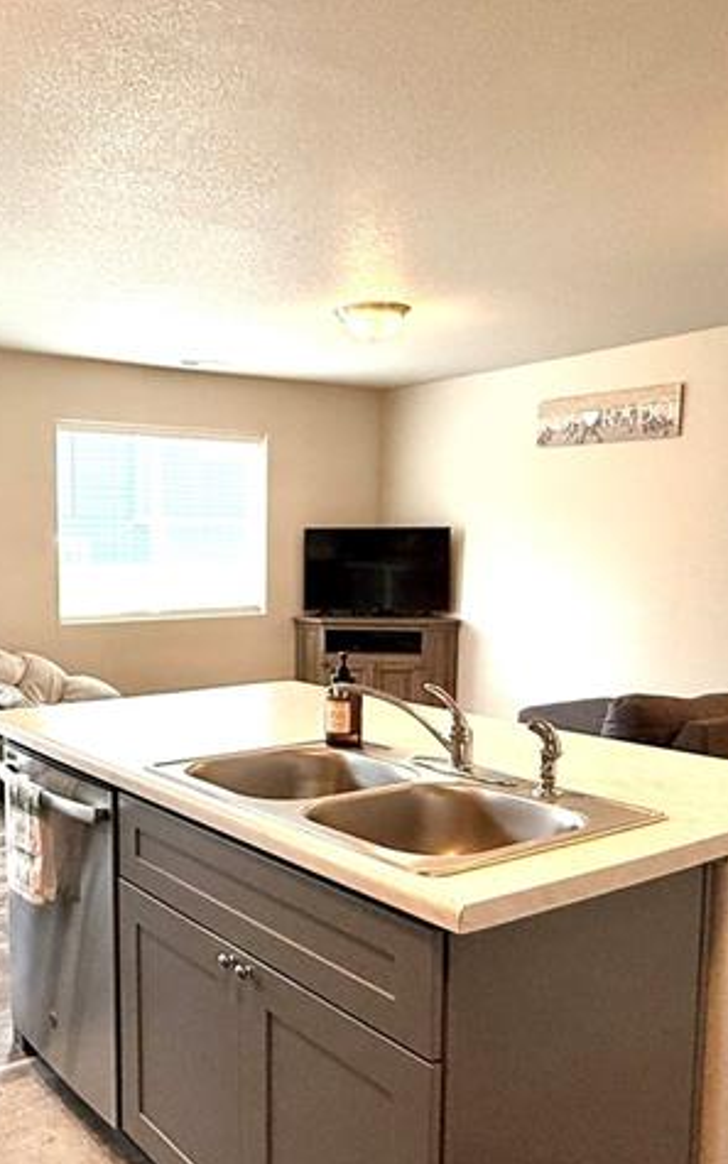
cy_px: 658
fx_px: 1016
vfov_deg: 59.4
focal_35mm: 32
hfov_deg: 38.8
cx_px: 218
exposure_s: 1/99
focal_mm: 2.22
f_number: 2.2
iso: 160
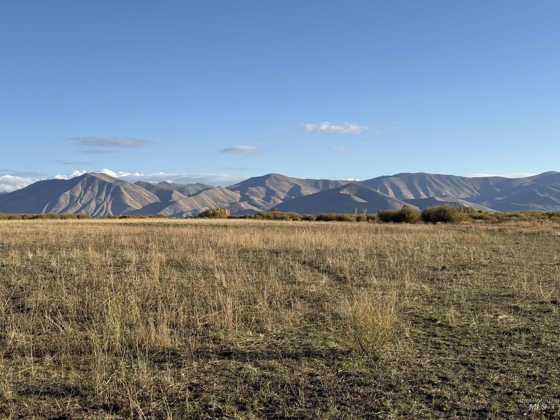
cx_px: 280
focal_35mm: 48
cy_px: 210
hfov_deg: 39.7
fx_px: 777
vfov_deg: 30.3
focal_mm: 6.76
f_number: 1.78
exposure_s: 1/4587
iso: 64
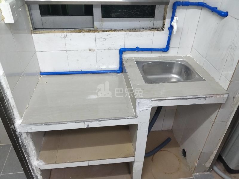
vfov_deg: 44.2
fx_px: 221
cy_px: 90
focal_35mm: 32
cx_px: 120
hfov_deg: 56.8
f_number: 1.7
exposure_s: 1/33
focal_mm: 5.47
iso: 212
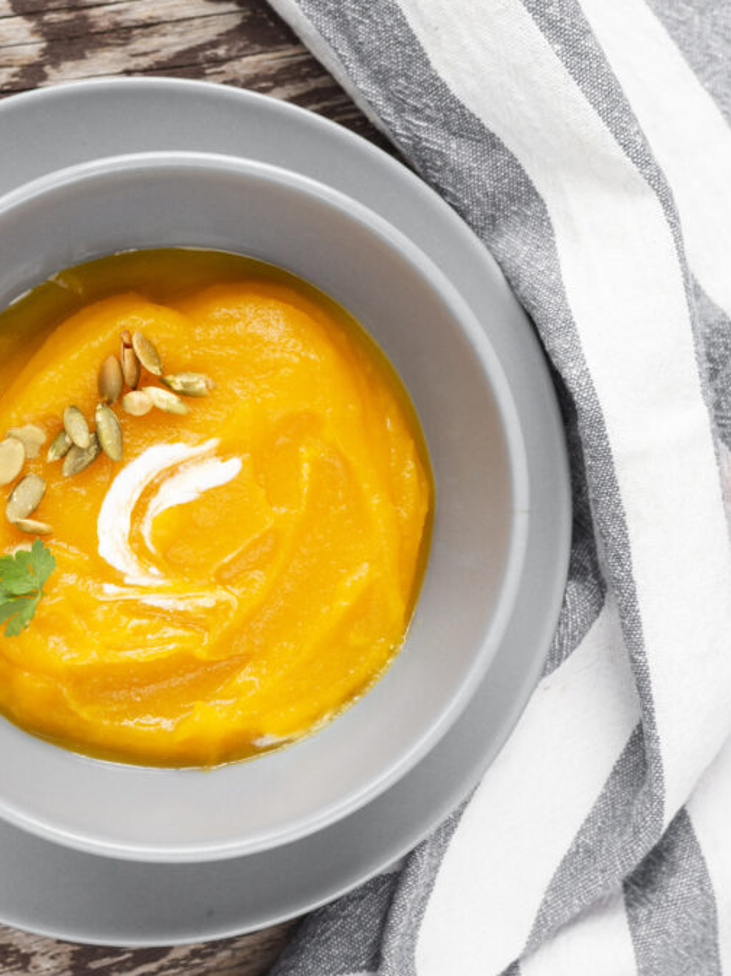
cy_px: 487
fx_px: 2162
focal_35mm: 77
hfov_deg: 18.9
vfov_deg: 25.4
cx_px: 100
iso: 400
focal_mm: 35
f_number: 4
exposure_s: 1/160
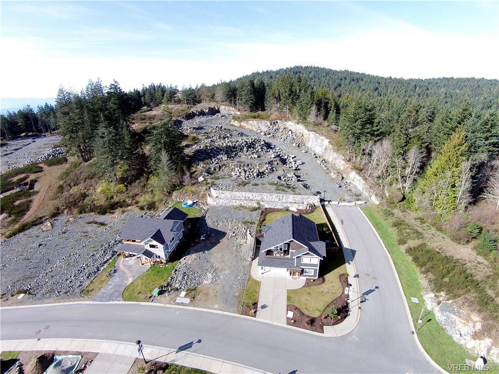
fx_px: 404
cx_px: 250
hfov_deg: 63.4
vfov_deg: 49.7
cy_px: 187
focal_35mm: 28
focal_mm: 5
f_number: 2.8
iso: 100
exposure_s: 1/716
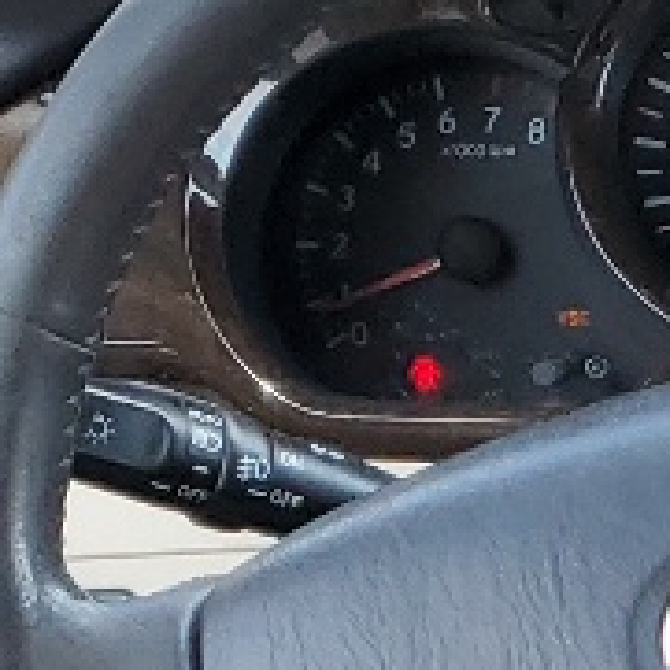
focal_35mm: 203
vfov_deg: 7.8
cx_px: 1866
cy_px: 1740
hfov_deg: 7.7
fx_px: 4445
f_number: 1.5
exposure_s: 1/312
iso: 50
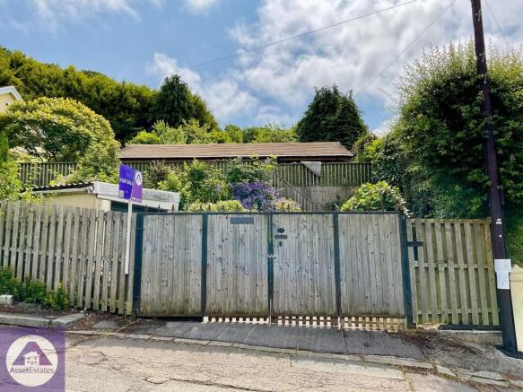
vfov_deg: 48.2
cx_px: 262
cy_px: 196
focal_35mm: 29
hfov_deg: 61.7
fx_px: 438
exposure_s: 1/2320
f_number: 1.8
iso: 16
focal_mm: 3
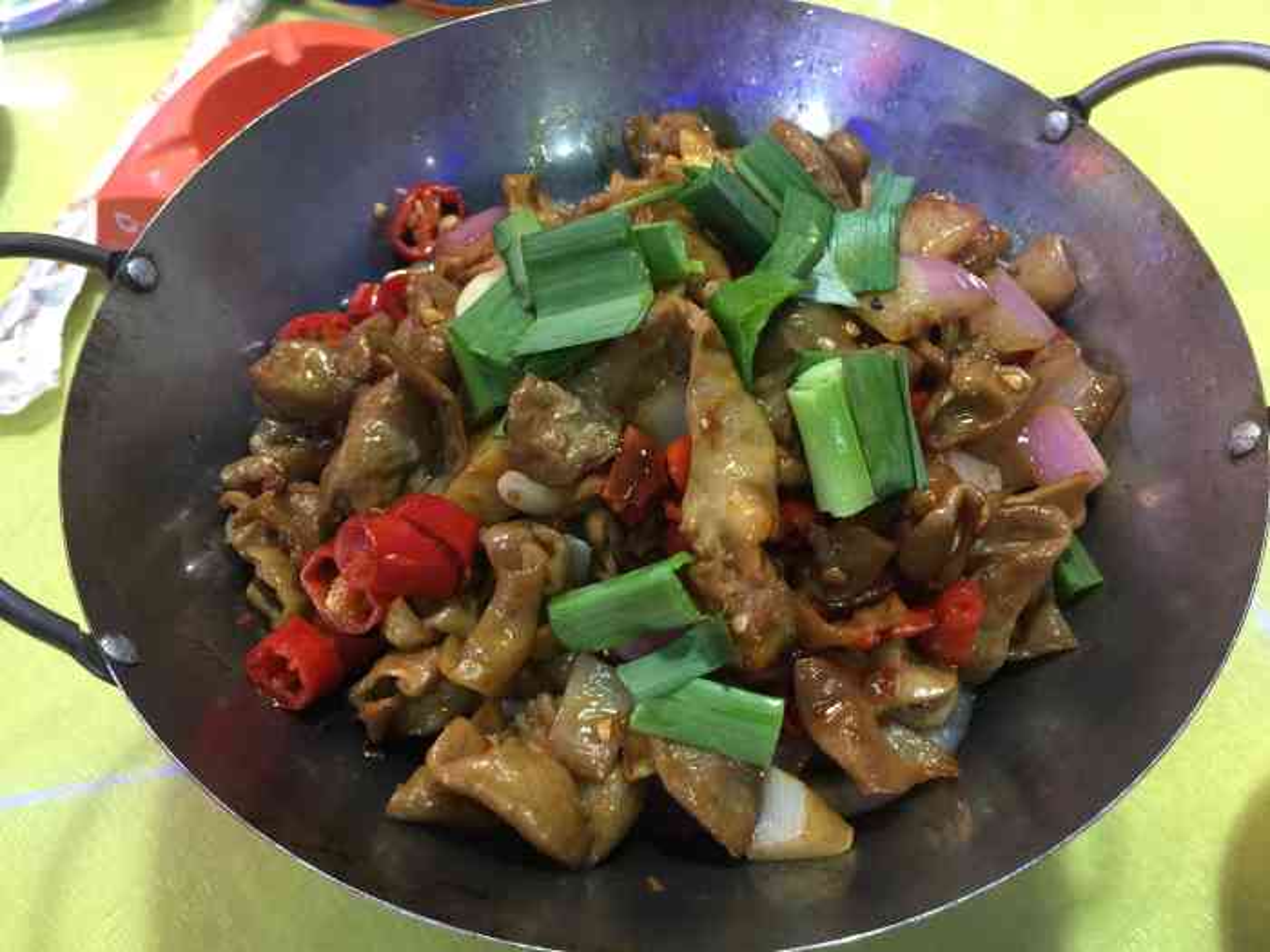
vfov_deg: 48.2
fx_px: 1064
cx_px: 635
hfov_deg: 61.7
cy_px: 476
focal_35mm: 29
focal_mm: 4.15
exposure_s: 1/17
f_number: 2.2
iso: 100
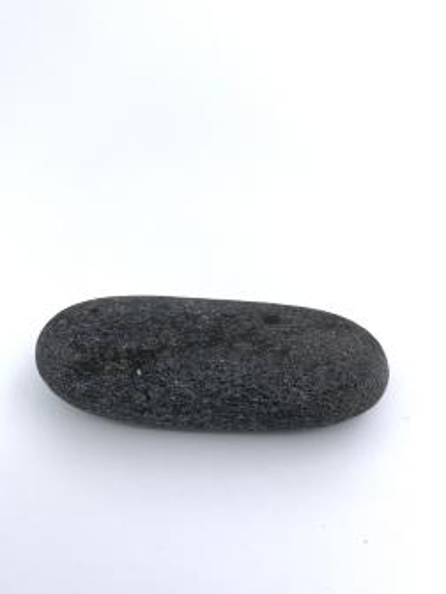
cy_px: 289
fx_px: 532
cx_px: 223
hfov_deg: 45.5
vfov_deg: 58.3
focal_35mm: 31
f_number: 1.8
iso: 32
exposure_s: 1/1504
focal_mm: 4.25
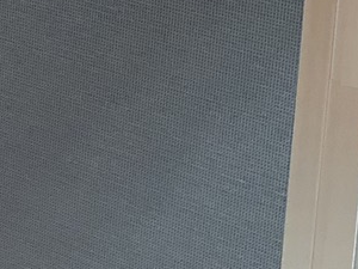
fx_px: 1975
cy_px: -227
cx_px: -474
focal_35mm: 191
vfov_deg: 7.5
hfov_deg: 9.3
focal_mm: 4
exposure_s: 1/6
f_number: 1.8
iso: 80
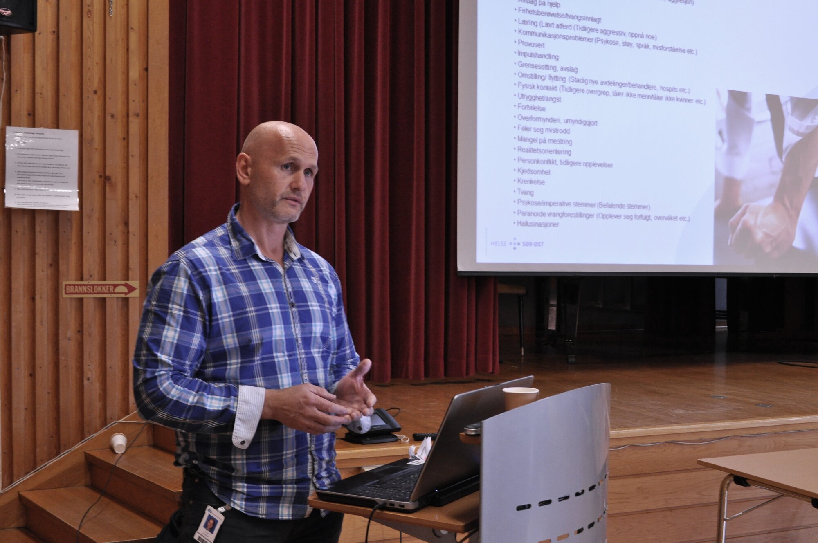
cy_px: 272
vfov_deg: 30.8
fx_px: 987
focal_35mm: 44
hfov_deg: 45.0
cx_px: 409
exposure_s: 1/13
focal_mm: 29
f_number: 7.1
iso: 1000
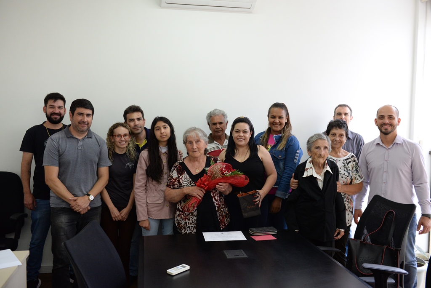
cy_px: 144
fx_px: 383
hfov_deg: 58.7
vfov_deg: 41.2
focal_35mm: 32
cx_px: 216
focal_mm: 32
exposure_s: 1/640
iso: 2500
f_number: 3.5
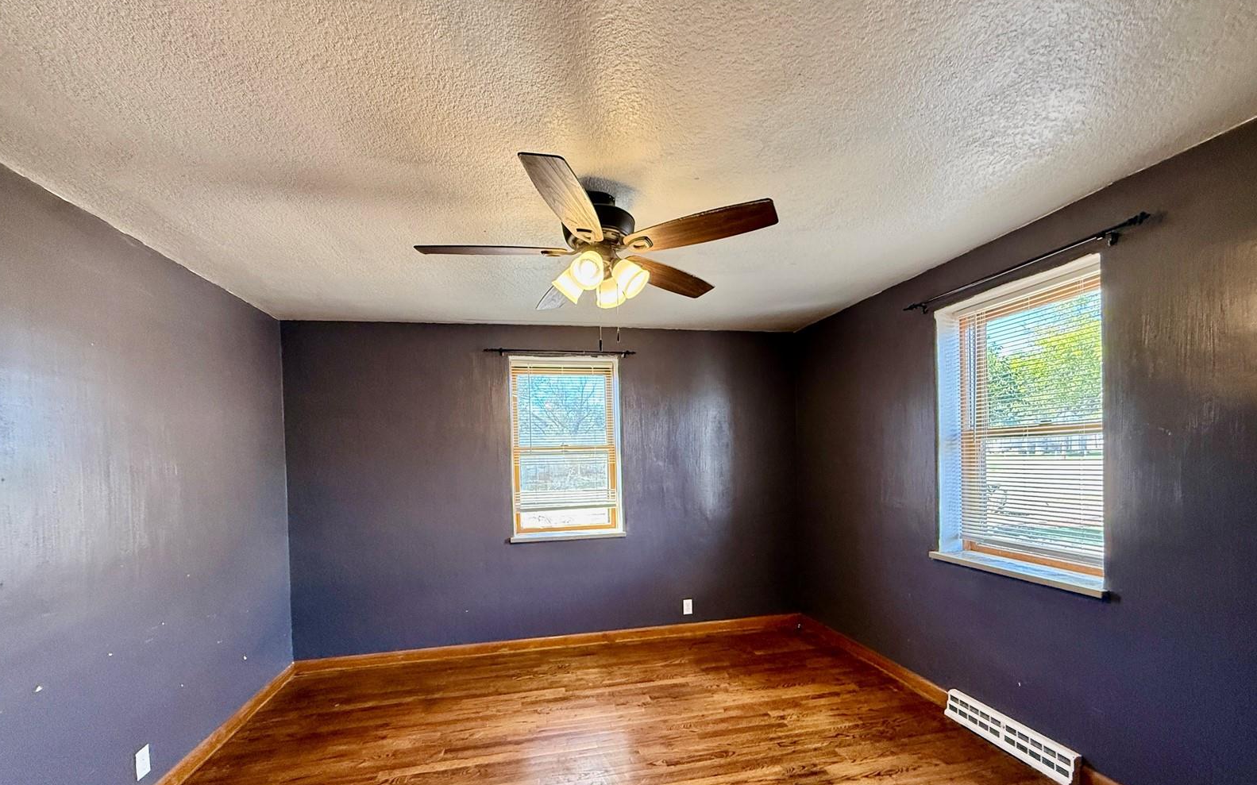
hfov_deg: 101.5
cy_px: 467
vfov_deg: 74.0
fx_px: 514
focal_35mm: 15
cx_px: 628
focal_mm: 2.22
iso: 400
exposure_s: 1/120
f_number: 2.2
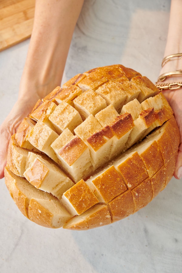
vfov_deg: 28.8
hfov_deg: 19.5
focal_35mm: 70
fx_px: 531
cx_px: 91
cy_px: 136
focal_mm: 70
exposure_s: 1/200
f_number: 13
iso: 800
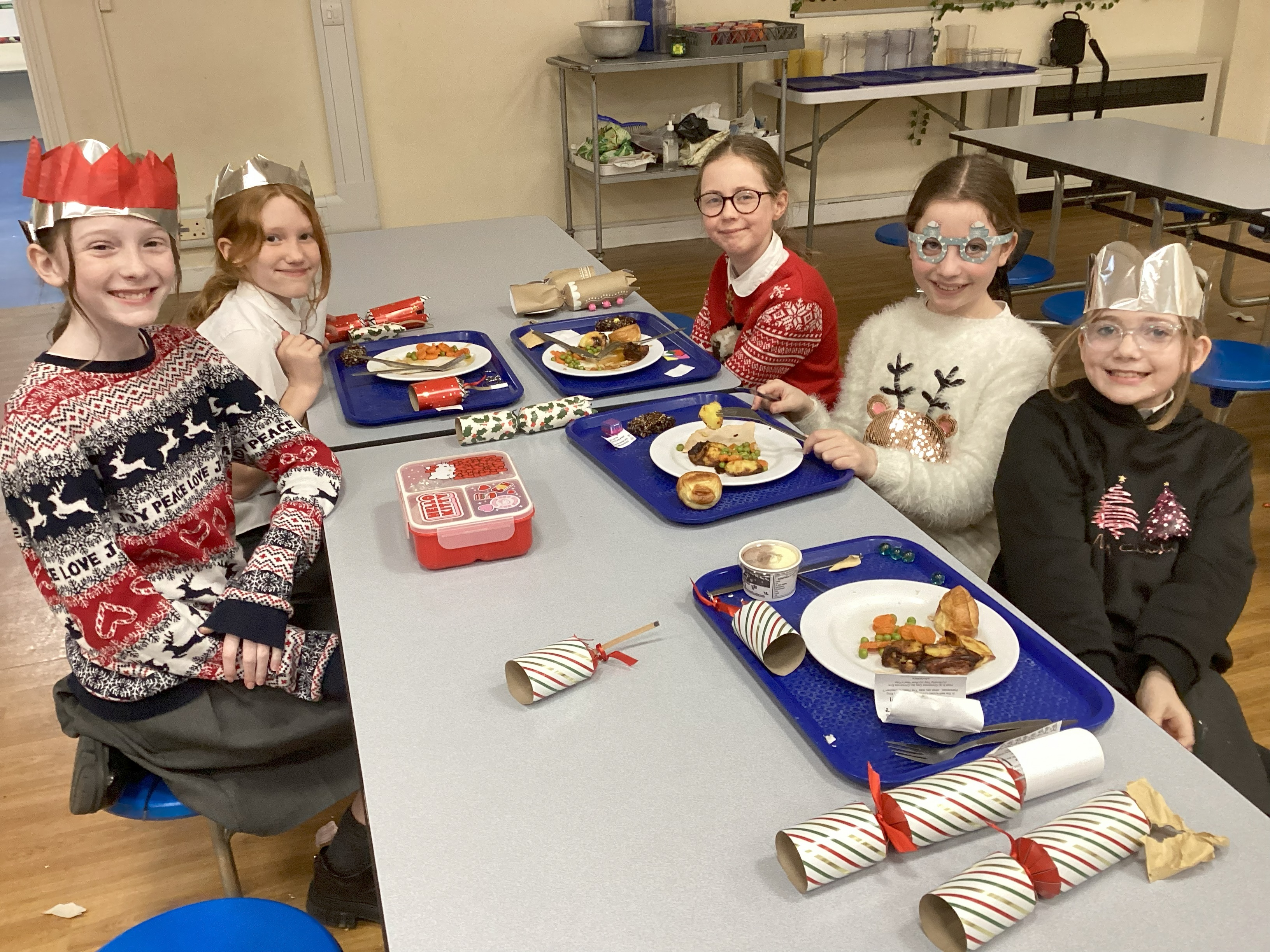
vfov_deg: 45.4
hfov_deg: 58.4
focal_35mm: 31
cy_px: 476
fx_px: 1137
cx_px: 635
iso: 200
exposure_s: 1/50
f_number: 2.4
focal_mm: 3.3
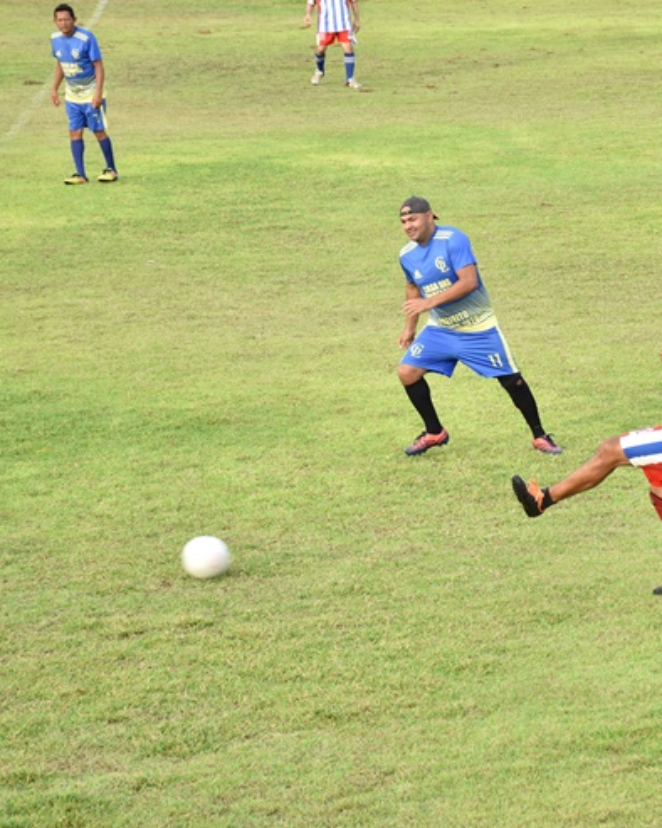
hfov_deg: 9.6
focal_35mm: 160
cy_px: 382
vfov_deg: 12.1
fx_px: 3921
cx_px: 539
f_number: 6.3
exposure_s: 1/250
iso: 400
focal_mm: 70
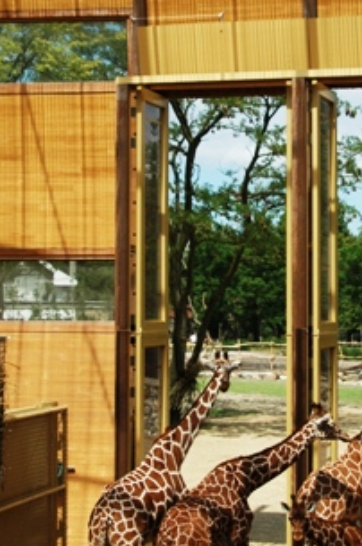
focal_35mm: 83
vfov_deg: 24.5
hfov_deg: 16.3
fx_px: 1258
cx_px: 281
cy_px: 224
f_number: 6.3
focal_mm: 28
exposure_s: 1/1600
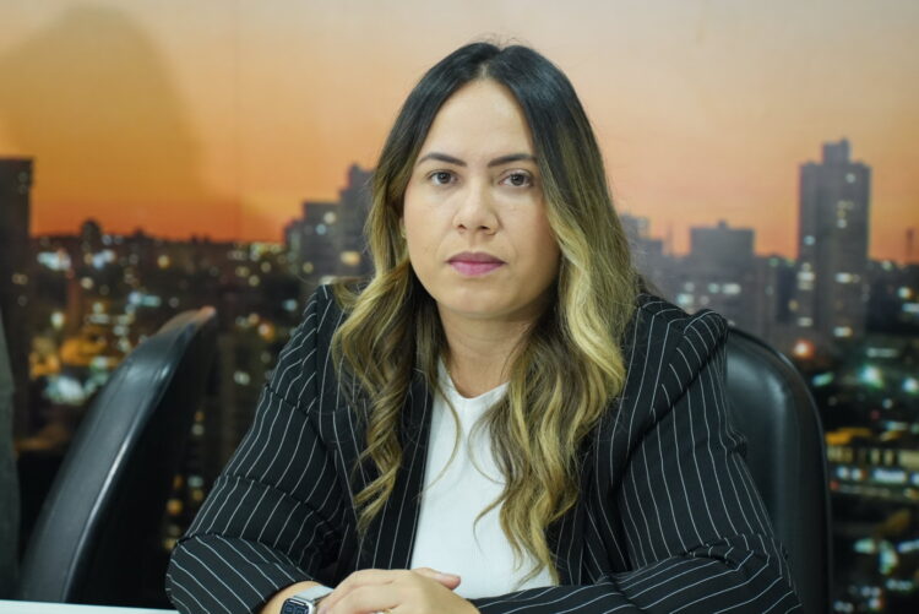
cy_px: 307
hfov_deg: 19.3
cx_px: 460
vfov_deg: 12.9
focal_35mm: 106
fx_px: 2707
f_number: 2.8
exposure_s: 1/160
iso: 1600
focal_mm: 71
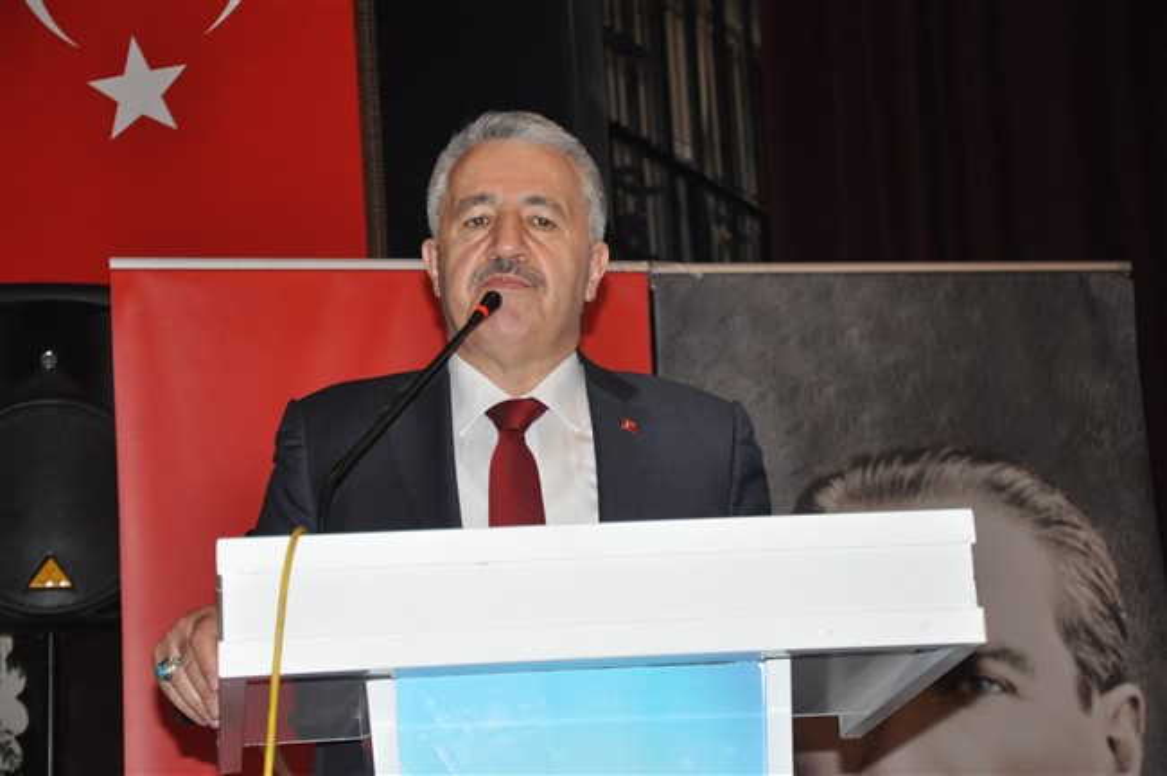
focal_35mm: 93
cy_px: 388
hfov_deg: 21.9
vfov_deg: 14.7
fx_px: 3012
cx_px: 584
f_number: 5.3
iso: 1250
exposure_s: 1/60
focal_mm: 62
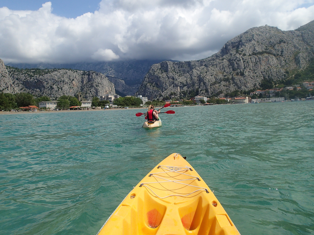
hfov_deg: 69.4
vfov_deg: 54.9
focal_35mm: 25
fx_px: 227
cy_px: 118
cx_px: 157
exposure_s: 1/640
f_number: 8
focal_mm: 4.5
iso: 200
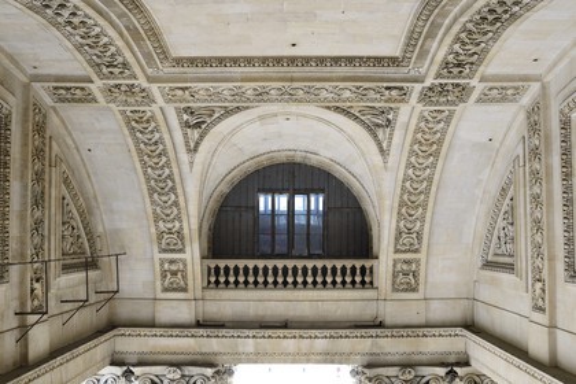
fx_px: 640
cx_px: 288
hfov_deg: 48.5
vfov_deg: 33.4
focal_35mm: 40
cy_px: 192
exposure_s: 1/160
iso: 800
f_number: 7.1
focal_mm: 40
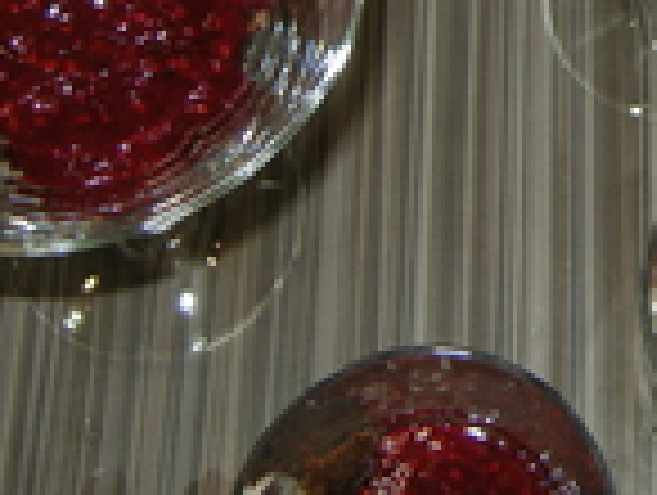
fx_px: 2053
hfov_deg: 17.3
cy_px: -171
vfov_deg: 13.2
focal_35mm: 108
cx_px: 806
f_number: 2.7
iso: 64
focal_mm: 7.5
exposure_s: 1/64
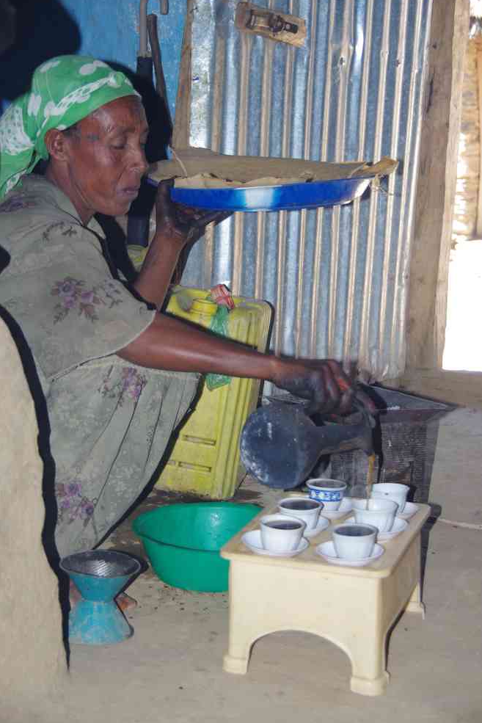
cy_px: 358
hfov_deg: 18.7
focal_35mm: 73
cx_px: 244
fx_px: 1465
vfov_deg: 27.7
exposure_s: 1/100
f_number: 4.5
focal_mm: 47.5
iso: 800
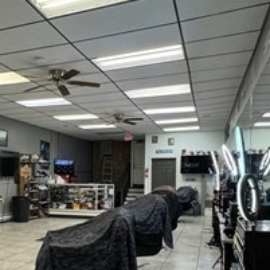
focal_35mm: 37
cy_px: 185
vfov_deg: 44.1
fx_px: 327
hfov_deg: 43.4
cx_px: 64
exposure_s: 1/129
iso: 200
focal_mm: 2.22
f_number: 2.2
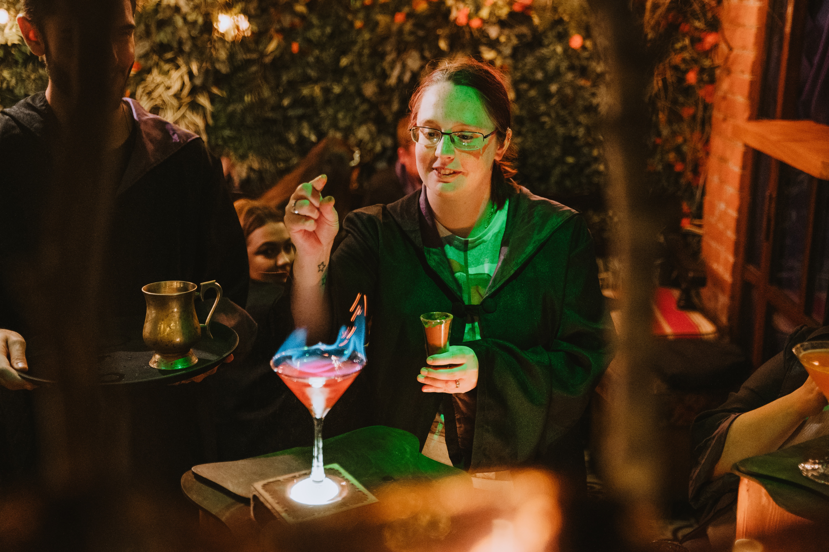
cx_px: 414
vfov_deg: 28.6
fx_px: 1082
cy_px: 276
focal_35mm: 47
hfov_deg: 41.9
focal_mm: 47
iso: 8000
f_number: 2.8
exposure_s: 1/60
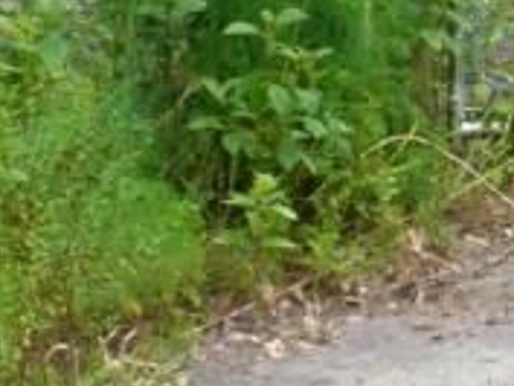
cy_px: -334
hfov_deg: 7.0
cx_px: 1437
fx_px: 3863
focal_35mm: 260
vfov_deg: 5.6
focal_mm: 7.3
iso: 100
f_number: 4.1
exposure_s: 1/60
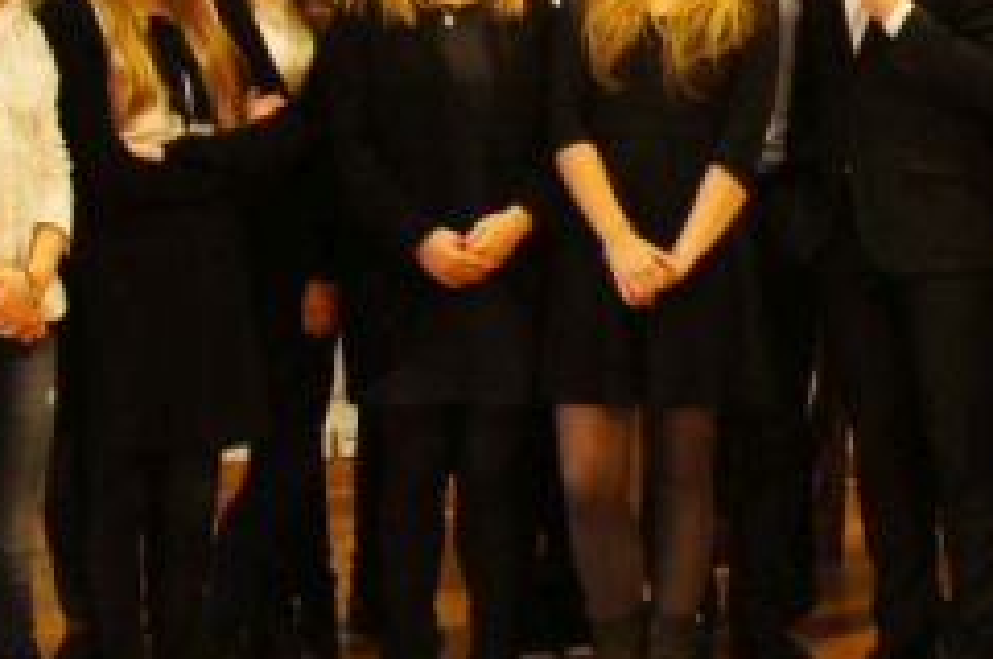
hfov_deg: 21.2
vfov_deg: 14.6
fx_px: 2534
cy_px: 37
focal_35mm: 92
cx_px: 1042
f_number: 6.3
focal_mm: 18
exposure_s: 1/20
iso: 1600
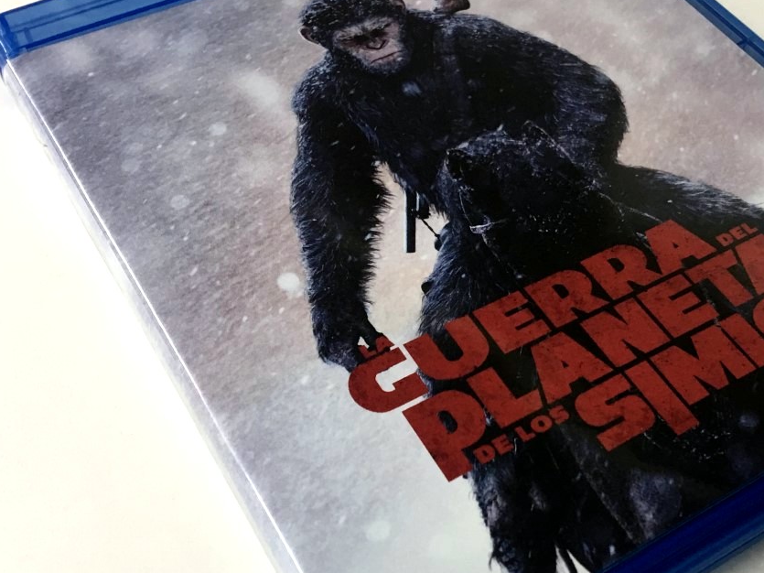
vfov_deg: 29.1
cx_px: 531
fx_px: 1103
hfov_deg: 37.6
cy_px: 313
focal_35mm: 50
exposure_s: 1/17
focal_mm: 4.15
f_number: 2.2
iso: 50
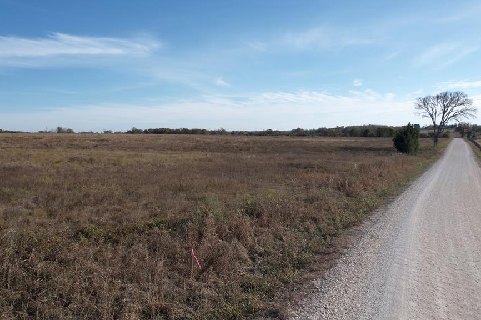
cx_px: 224
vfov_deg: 49.3
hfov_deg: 69.4
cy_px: 135
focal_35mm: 26
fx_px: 347
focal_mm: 8.38
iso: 130
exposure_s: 1/2500
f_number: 2.8
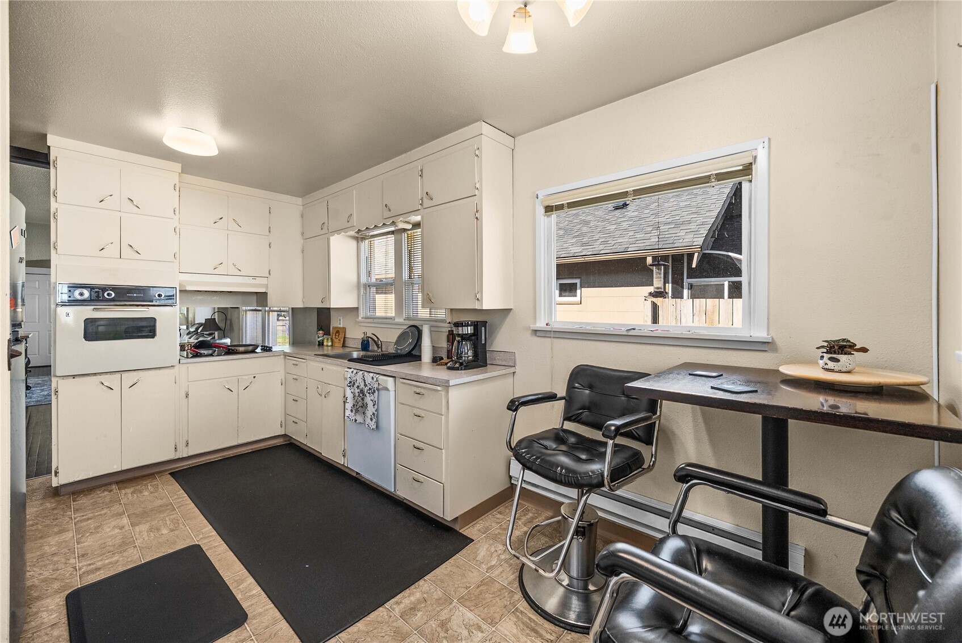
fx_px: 348
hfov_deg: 108.3
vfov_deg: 85.5
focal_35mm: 13
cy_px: 322
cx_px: 481
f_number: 7.1
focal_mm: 13
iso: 1000
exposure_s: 1/15
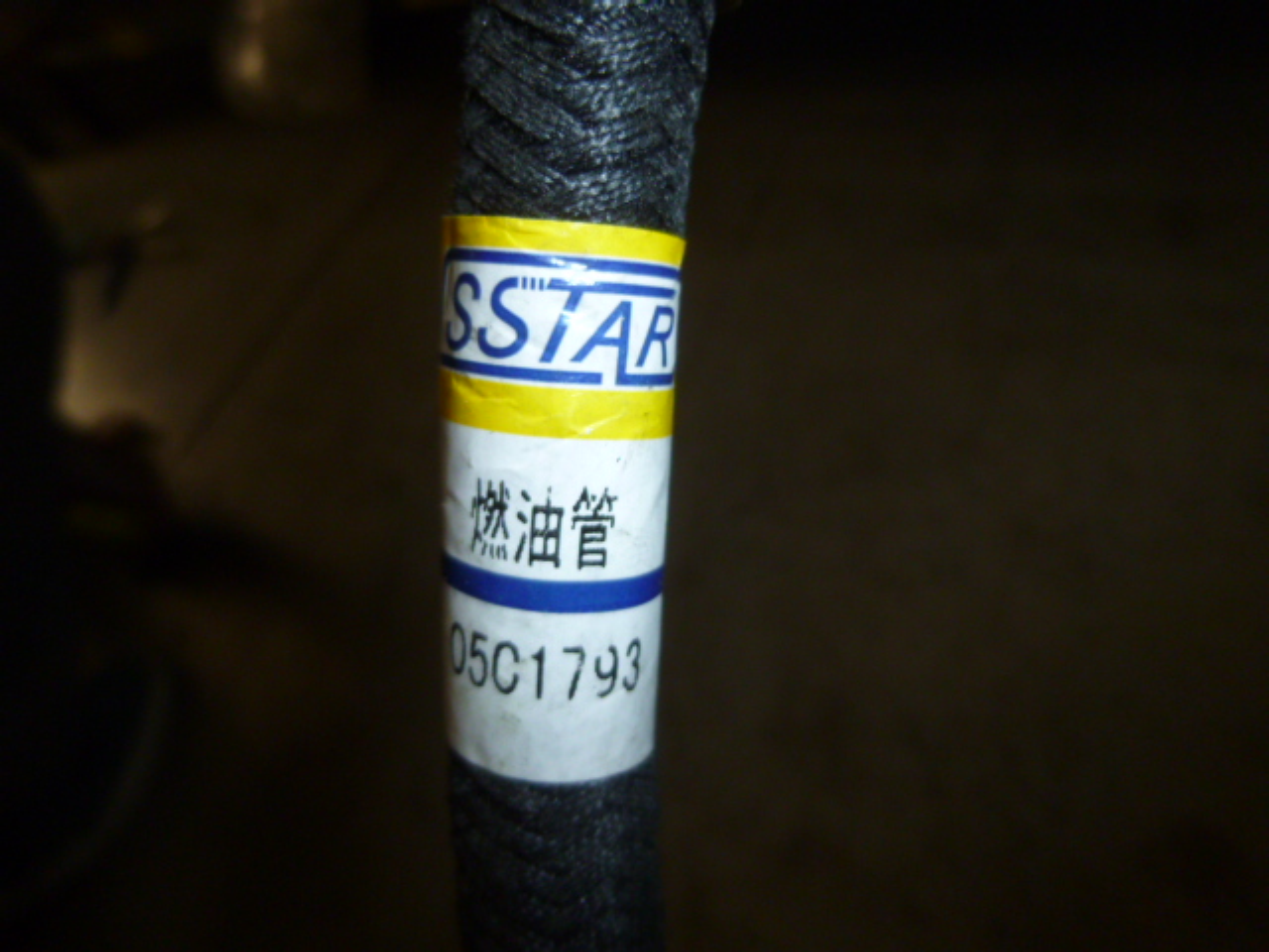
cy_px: 476
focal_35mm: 25
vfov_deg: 54.9
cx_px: 634
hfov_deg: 69.4
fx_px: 916
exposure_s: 1/60
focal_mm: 4.5
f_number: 3.1
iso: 200
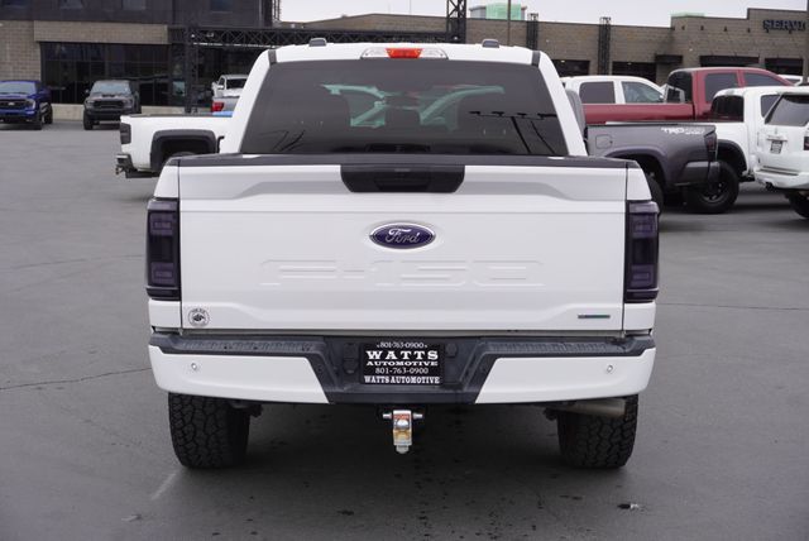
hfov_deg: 34.2
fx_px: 1316
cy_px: 270
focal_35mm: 58
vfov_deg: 23.2
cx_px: 404
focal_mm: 39
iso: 100
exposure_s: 1/100
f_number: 8
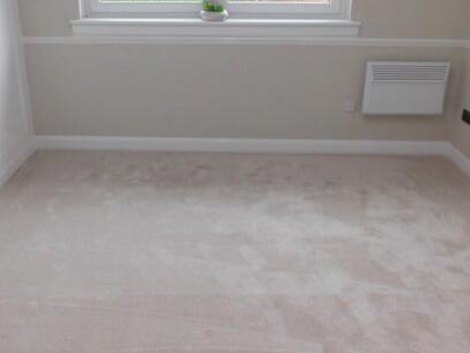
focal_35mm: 33
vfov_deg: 42.1
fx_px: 448
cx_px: 207
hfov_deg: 55.2
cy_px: 105
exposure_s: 1/25
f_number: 3
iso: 400
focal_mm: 4
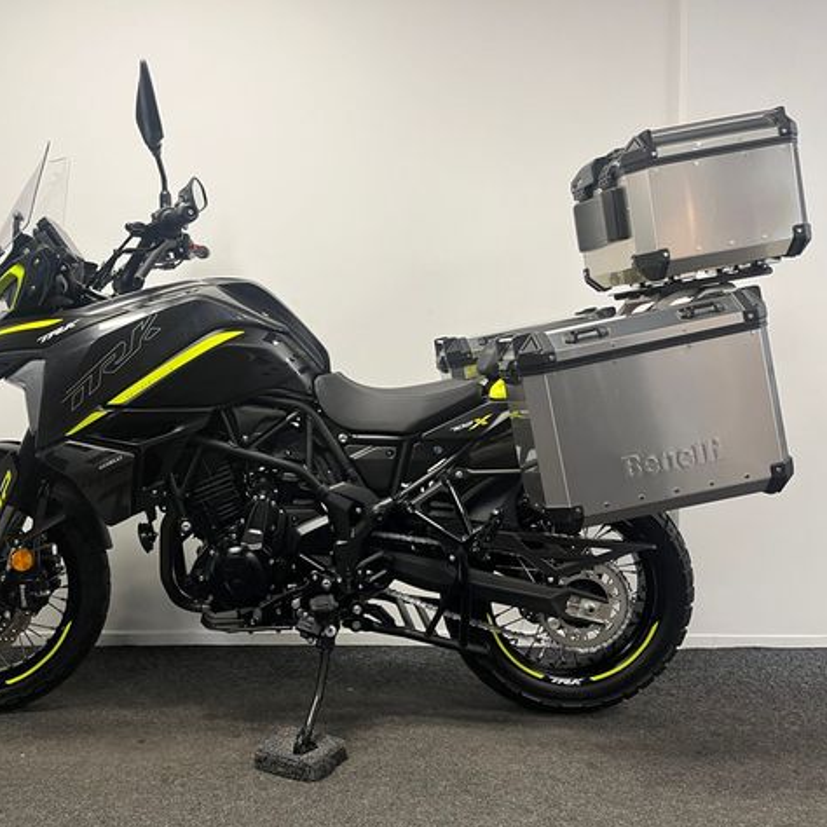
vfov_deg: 52.5
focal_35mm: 31
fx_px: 838
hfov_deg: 51.9
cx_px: 300
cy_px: 417
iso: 80
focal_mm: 5.1
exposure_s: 1/50
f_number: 1.6
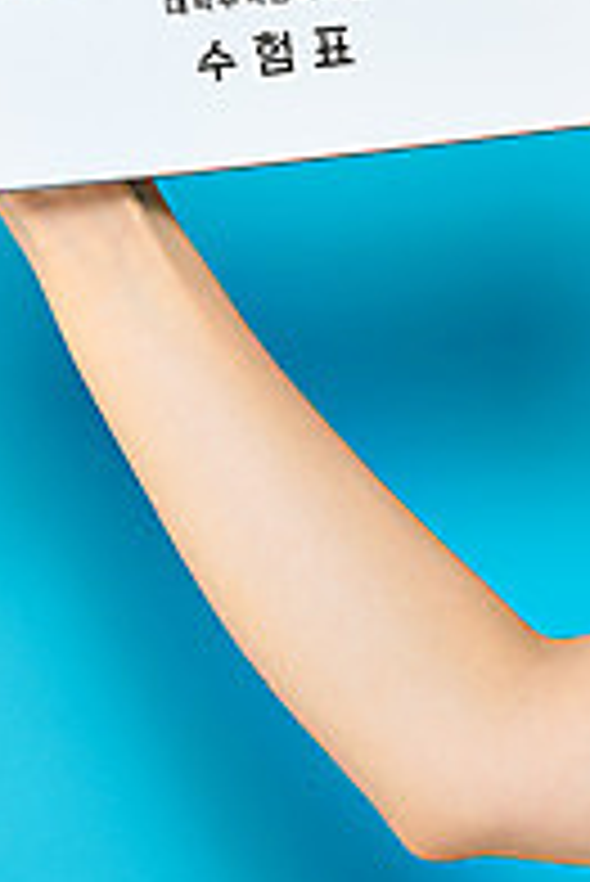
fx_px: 10012
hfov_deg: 3.4
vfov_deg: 5.0
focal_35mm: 408
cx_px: 290
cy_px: 220
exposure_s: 1/125
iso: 100
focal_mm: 200
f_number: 16
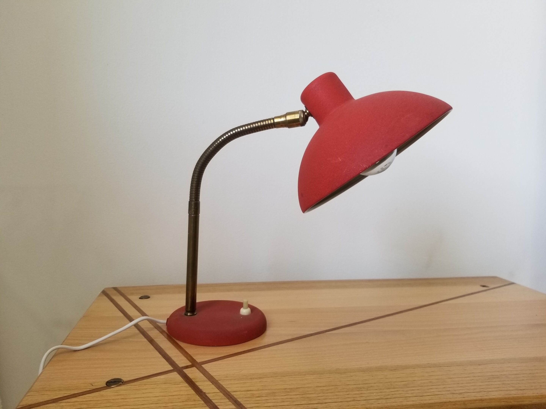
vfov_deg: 53.1
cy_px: 204
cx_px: 273
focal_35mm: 26
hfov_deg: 67.3
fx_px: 410
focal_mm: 4.25
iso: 64
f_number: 1.7
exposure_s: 1/100
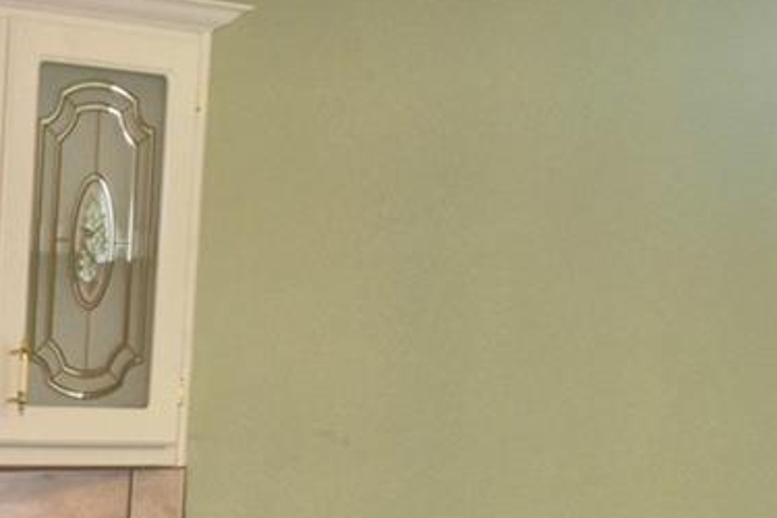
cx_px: -765
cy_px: 642
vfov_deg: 19.8
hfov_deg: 19.2
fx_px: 1381
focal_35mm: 64
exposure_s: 1/50
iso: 200
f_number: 4.5
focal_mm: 10
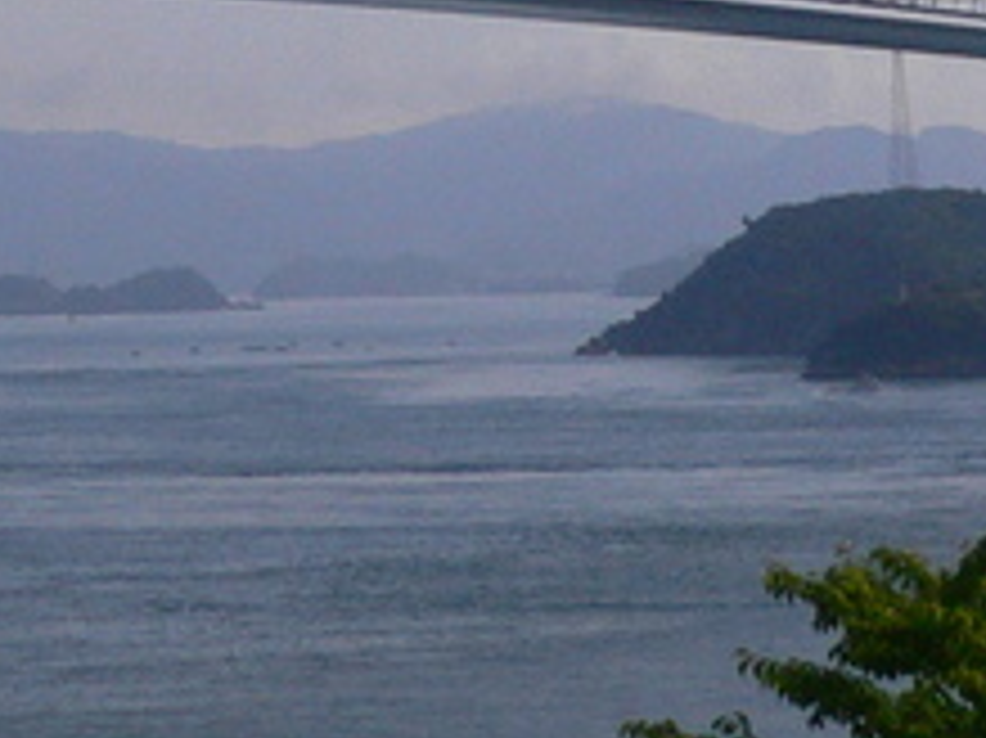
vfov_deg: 8.7
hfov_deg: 11.9
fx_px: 4669
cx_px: 36
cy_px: -621
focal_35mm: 164
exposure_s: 1/800
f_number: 5.6
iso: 80
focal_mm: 5.8
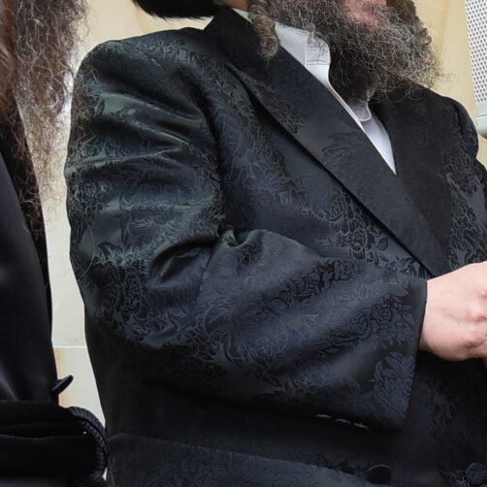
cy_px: 217
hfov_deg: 16.7
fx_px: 1655
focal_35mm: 104
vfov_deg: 16.7
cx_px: 310
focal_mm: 24
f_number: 5.6
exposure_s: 1/160
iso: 2000
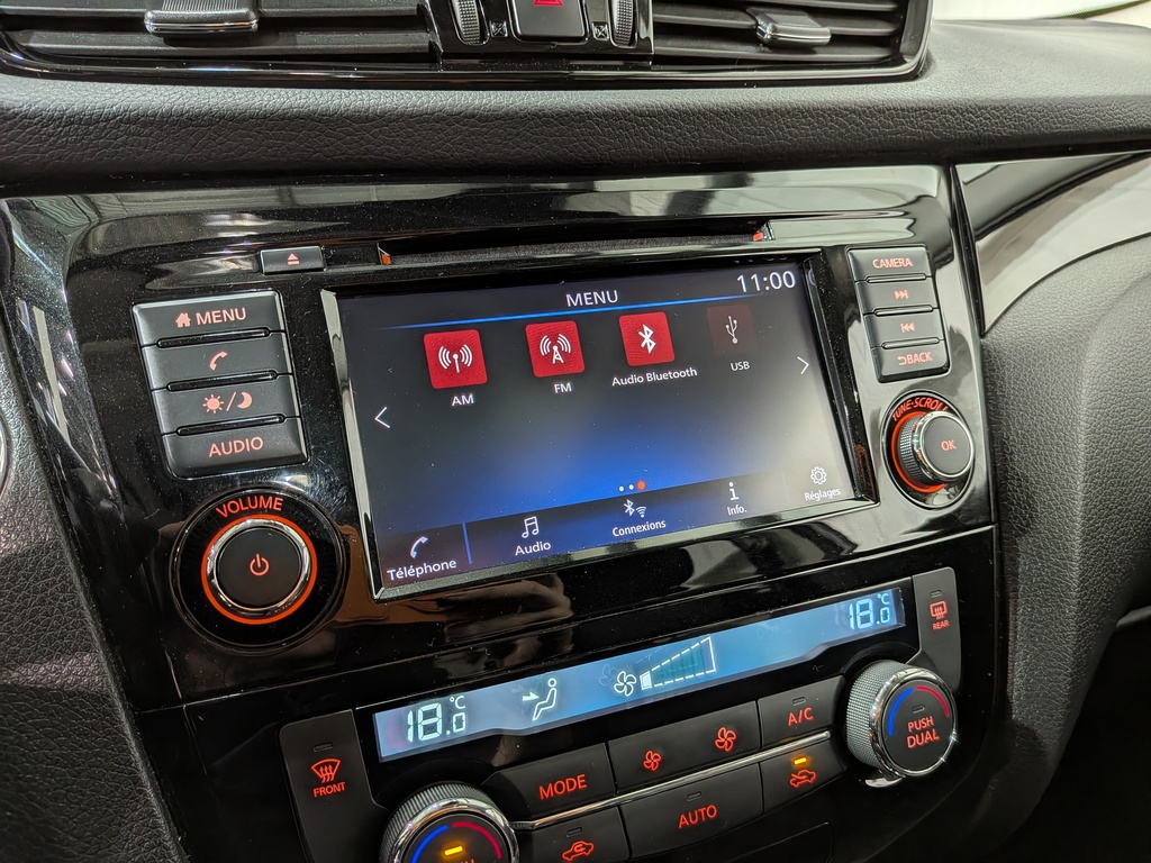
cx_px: 576
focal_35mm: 24
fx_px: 798
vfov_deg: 56.8
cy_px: 432
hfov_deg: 71.6
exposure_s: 1/24.4
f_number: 1.7
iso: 26
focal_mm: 4.53
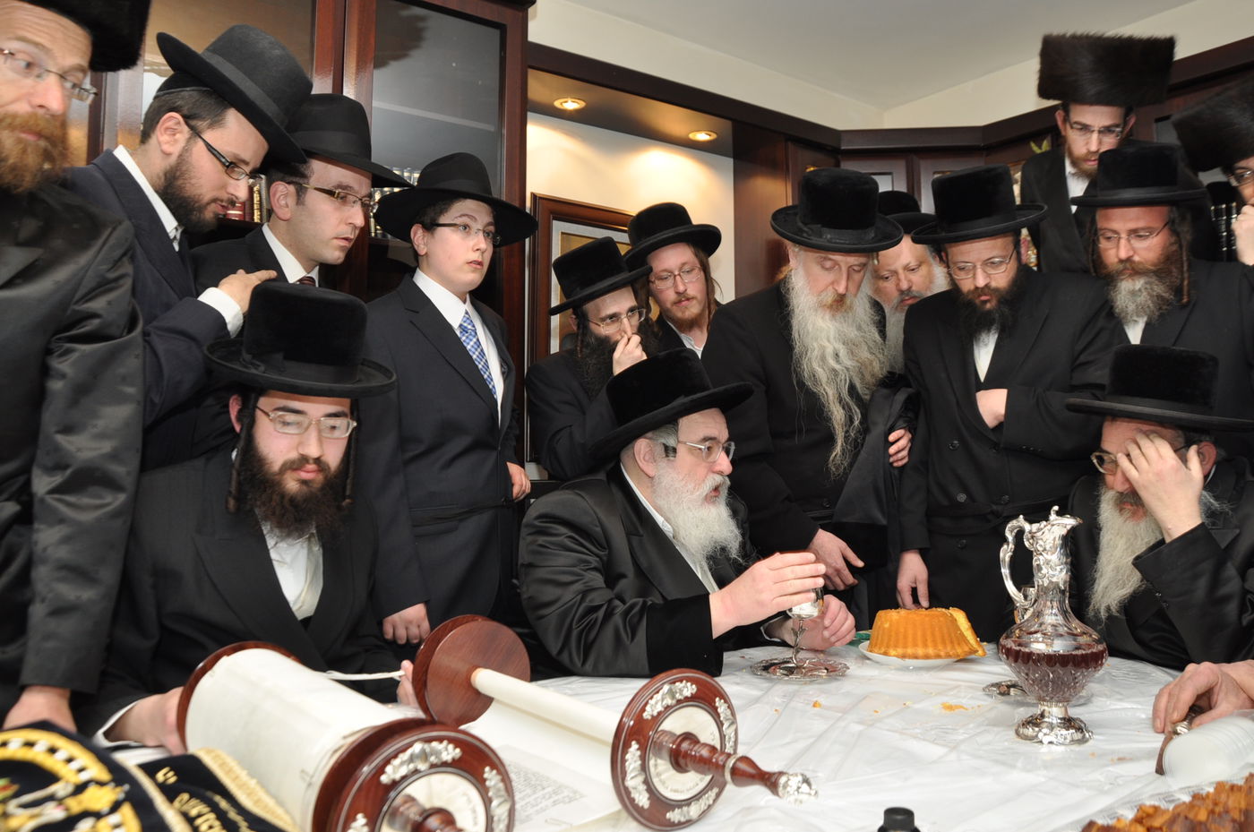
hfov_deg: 67.5
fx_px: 939
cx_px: 627
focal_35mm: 27
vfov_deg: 47.8
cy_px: 416
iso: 400
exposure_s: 1/80
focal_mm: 18
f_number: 6.3
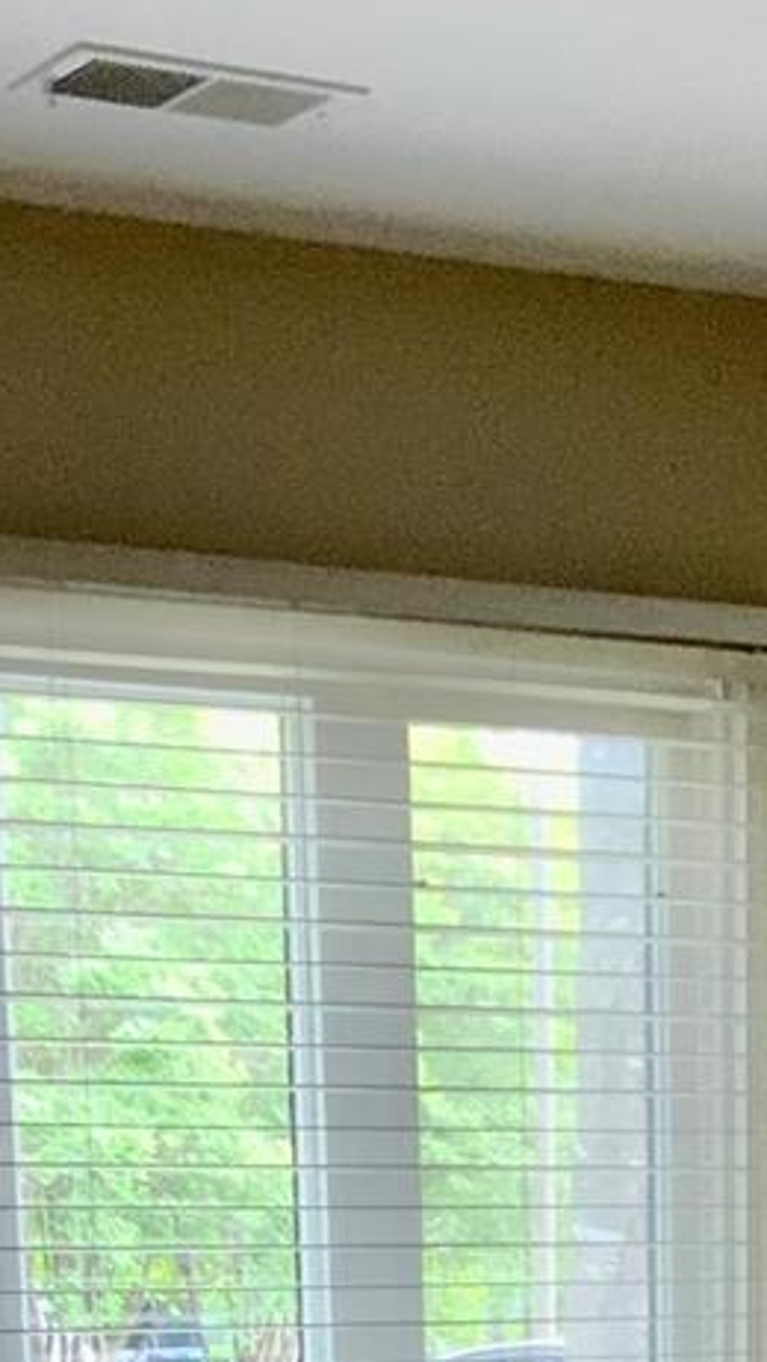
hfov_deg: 11.3
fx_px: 3795
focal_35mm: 105
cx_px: 917
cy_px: 1949
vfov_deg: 18.4
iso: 200
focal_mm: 3
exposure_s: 1/60
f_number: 1.8
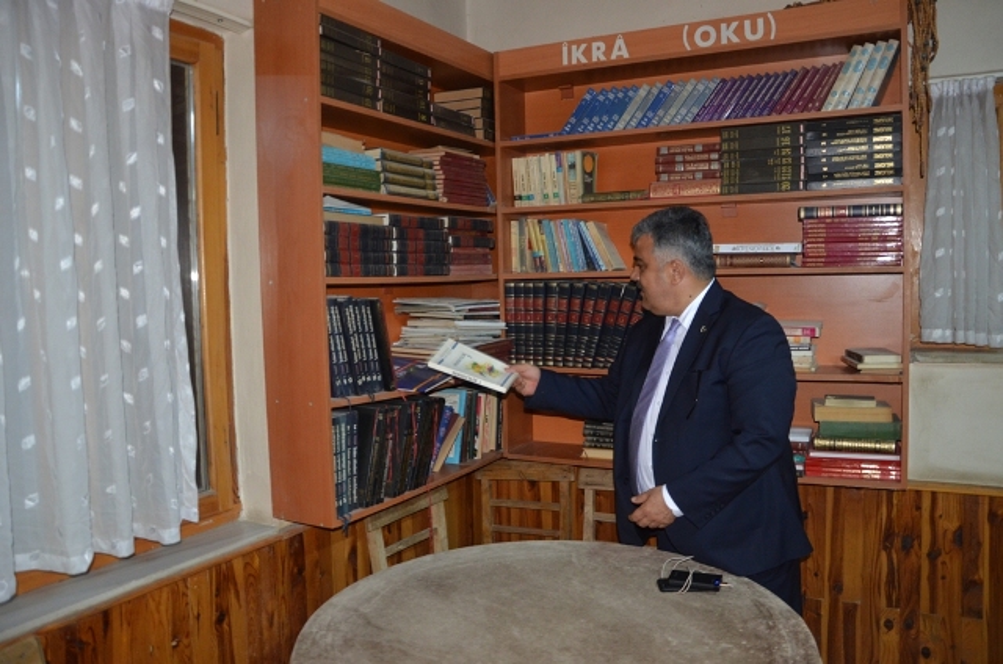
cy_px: 332
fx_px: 751
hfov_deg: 67.5
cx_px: 502
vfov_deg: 47.7
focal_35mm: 27
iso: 800
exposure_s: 1/60
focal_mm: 18
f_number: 3.5
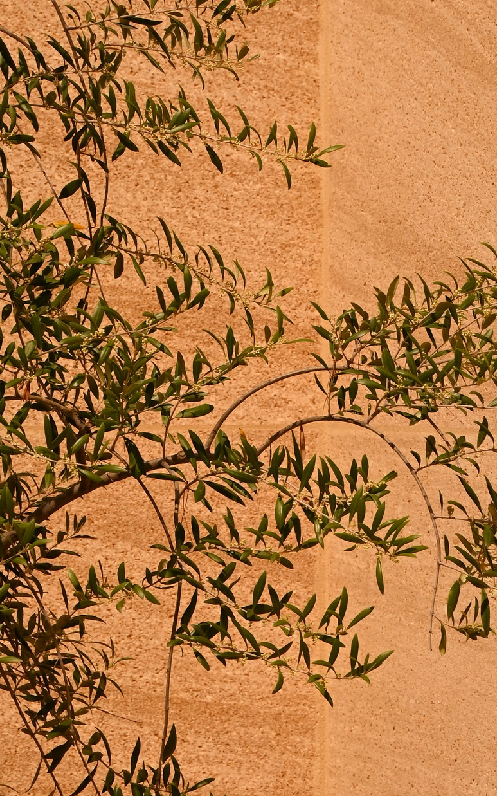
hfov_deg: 4.4
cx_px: 260
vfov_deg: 7.1
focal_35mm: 297
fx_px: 6437
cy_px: 394
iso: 200
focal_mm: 120
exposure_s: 1/1000
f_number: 11
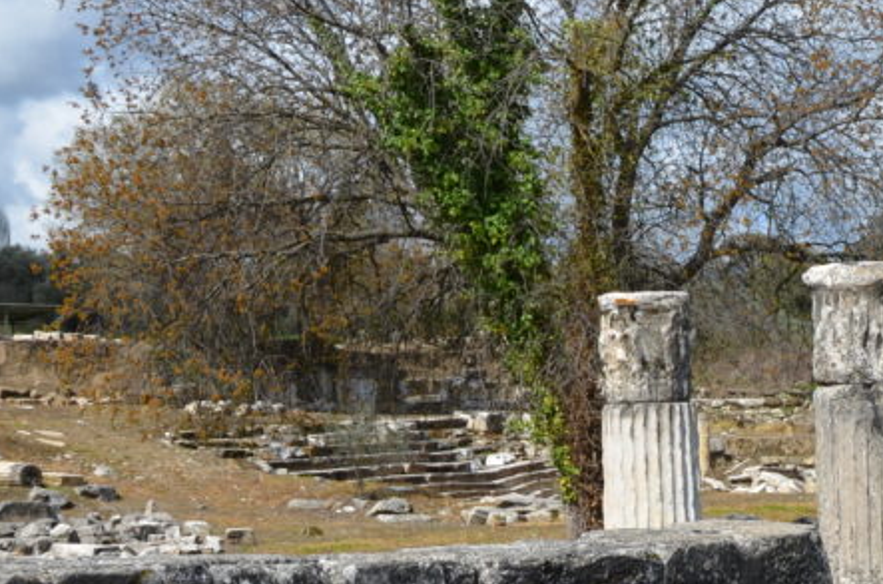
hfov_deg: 22.9
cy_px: 661
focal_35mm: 85
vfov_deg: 15.5
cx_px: 891
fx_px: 2088
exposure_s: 1/320
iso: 100
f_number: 9
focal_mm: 21
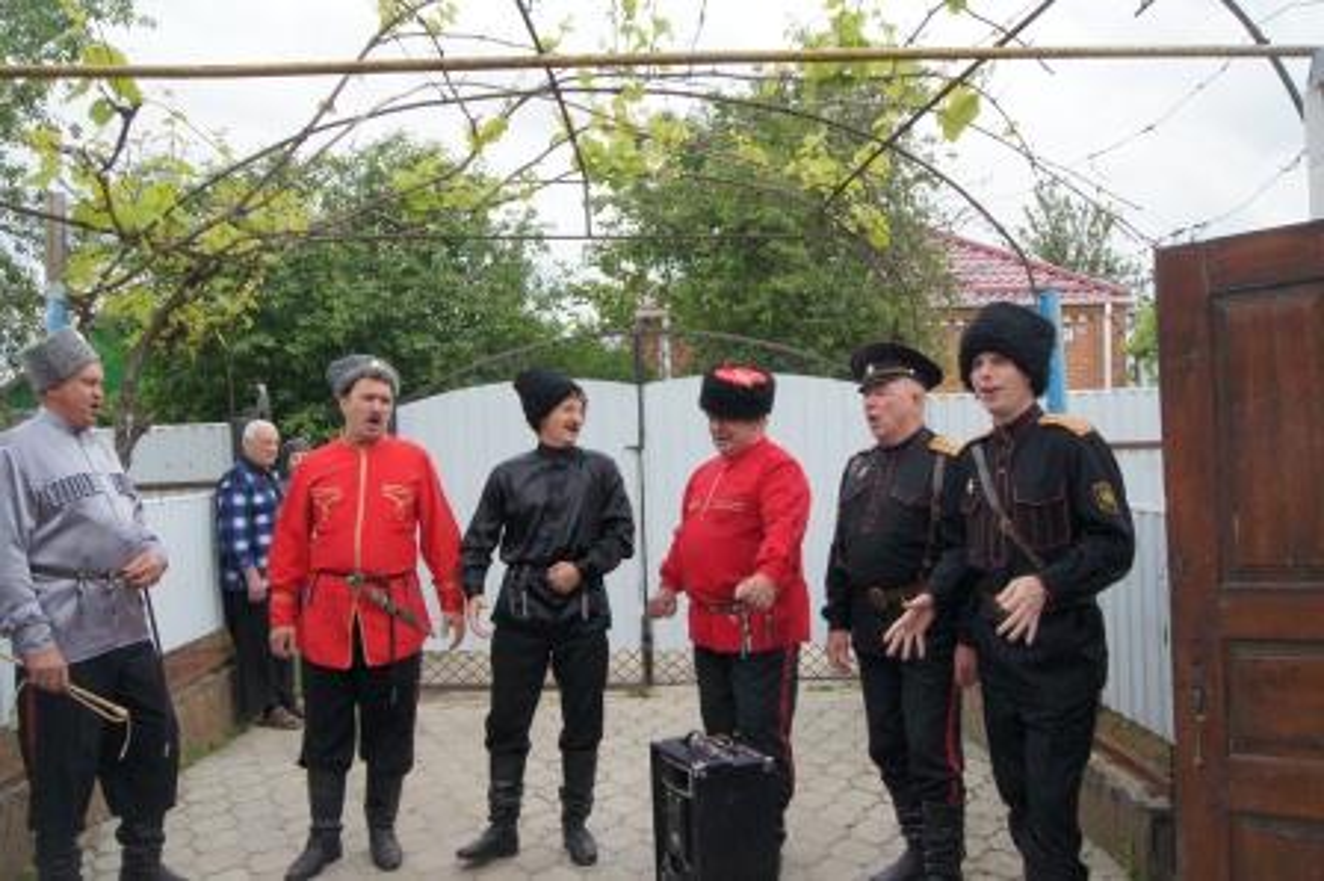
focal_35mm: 33
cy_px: 440
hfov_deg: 57.3
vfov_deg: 39.9
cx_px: 662
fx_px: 1213
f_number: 11
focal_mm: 22
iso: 1600
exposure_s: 1/1000
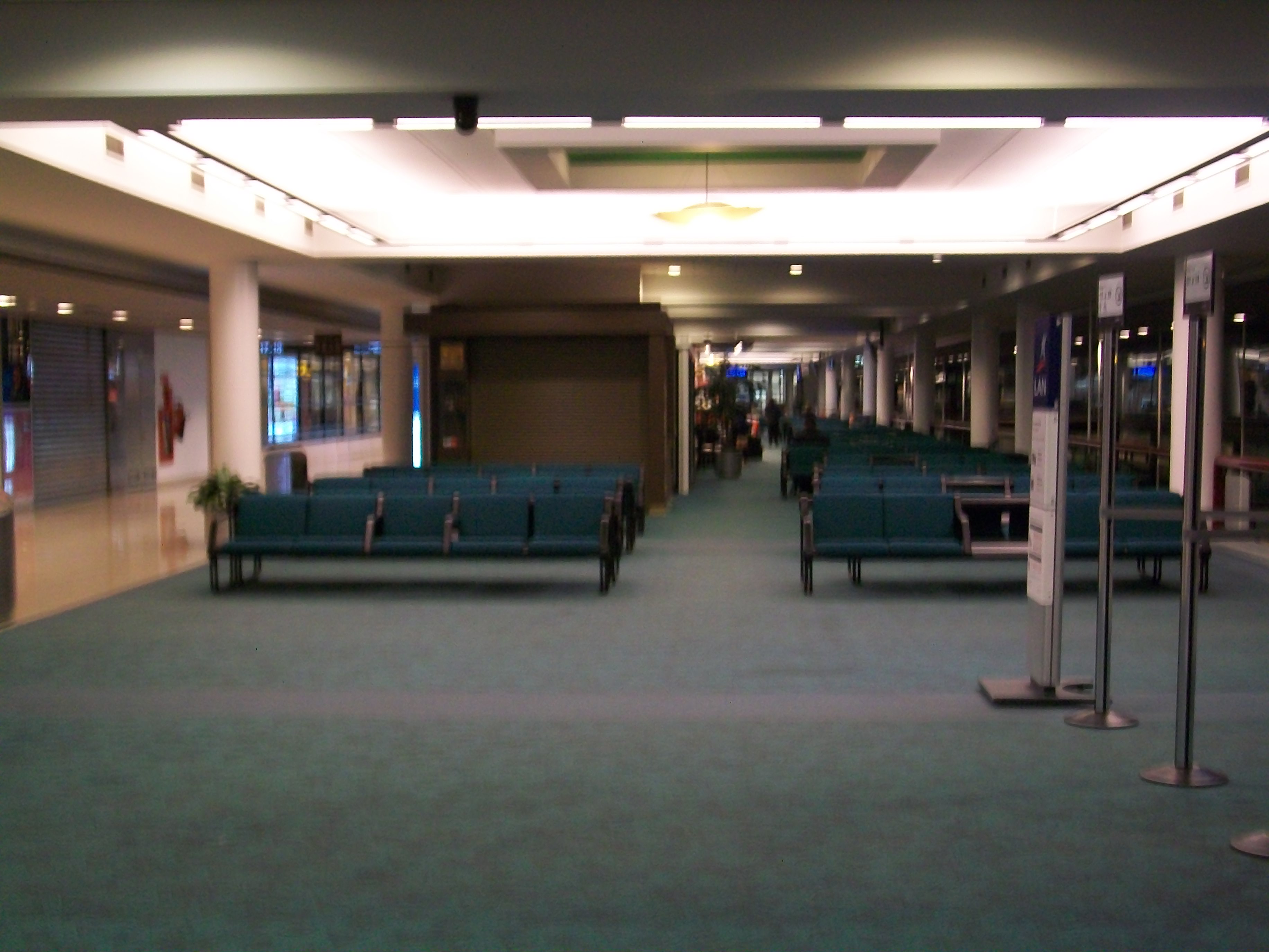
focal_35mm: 50
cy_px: 476
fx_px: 1833
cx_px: 634
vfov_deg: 29.1
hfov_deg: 38.2
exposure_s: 1/8
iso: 160
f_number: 3.6
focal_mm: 8.8
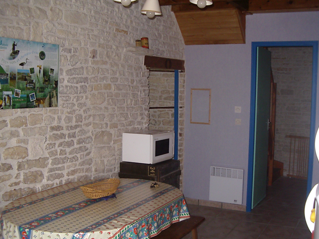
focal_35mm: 46
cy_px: 138
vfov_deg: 31.5
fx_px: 424
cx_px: 175
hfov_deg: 41.2
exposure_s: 1/60
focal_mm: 5.8
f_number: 2.6
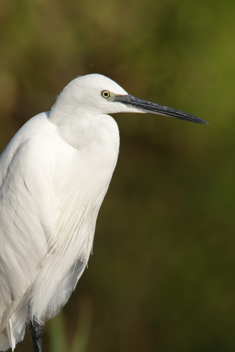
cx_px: 67
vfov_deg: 1.9
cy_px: 224
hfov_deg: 1.3
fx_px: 10625
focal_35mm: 1086
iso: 100
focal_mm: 600
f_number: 8
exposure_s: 1/800
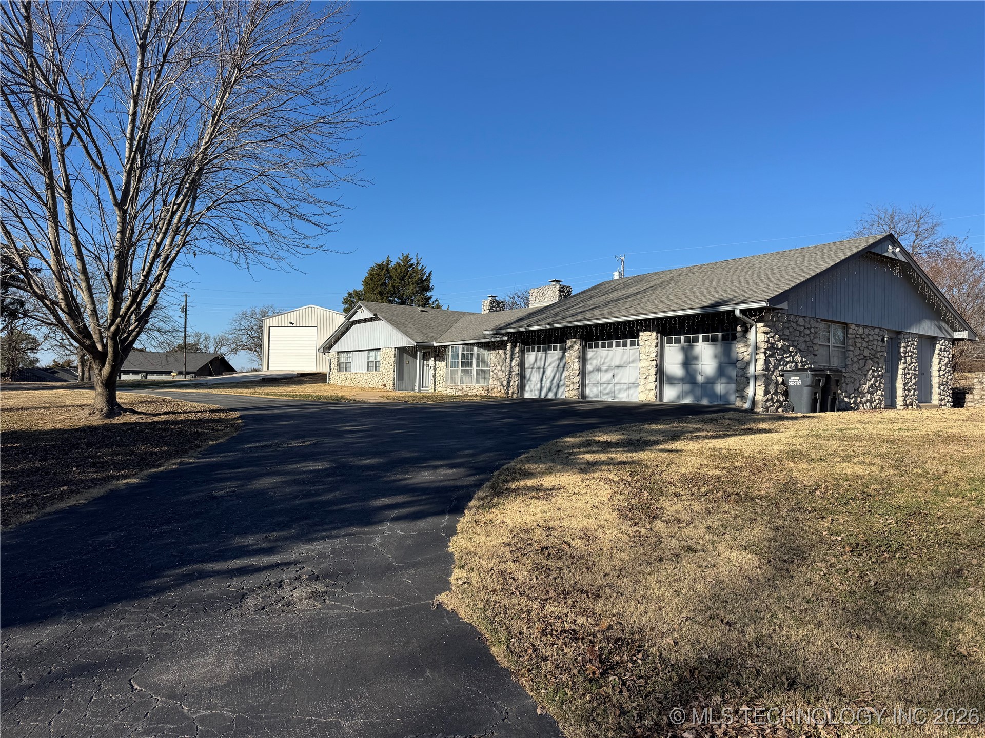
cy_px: 369
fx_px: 683
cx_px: 492
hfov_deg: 71.6
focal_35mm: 24
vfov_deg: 56.8
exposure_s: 1/4049
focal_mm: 6.76
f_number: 1.78
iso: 80
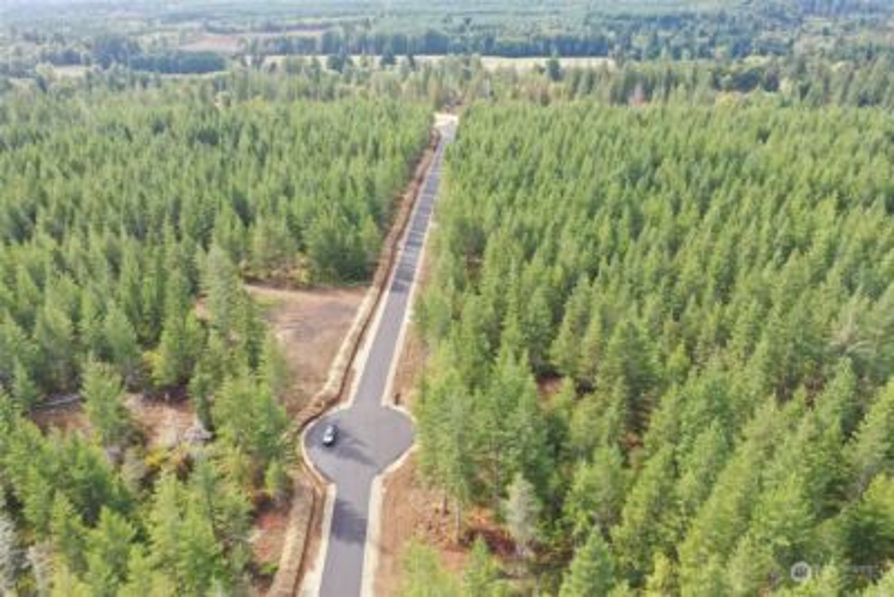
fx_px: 696
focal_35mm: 28
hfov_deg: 65.5
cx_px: 447
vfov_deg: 46.4
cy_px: 298
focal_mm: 10.26
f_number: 4.5
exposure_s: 1/120
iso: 100
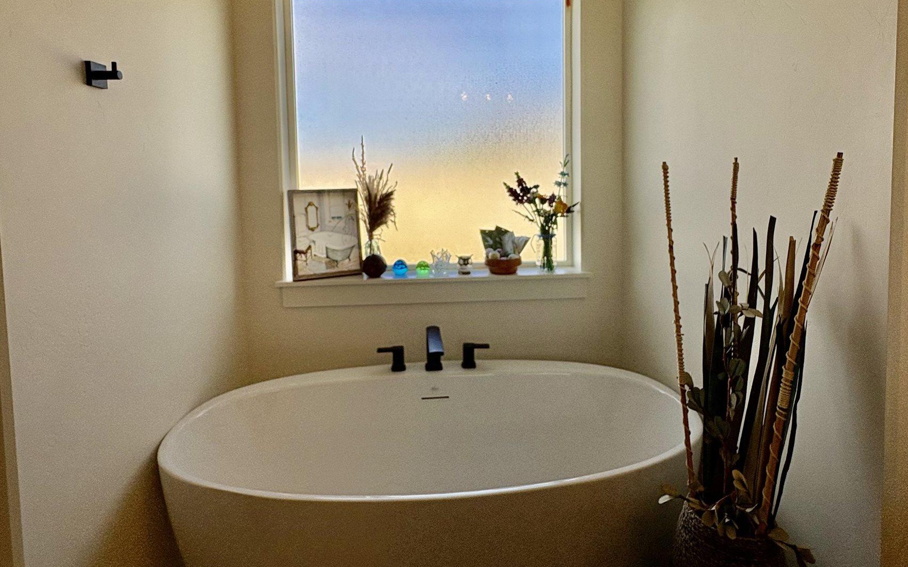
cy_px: 209
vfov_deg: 58.8
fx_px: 495
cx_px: 451
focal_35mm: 20
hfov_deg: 85.1
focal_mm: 2.22
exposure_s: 1/713
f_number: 2.2
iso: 40
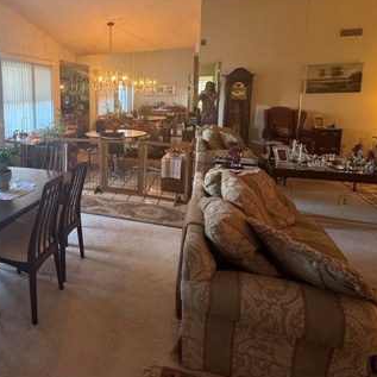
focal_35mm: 25
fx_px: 308
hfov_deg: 56.7
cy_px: 138
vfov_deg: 61.9
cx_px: 58
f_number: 2.2
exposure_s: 1/60
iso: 200
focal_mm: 2.22
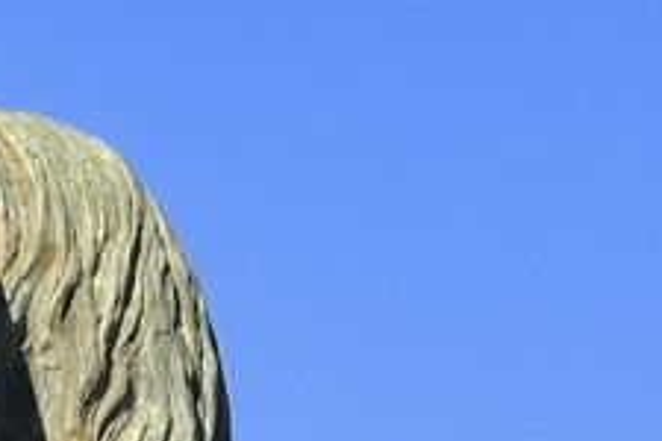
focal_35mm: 398
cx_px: -1336
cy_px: -298
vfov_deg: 3.4
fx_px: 7318
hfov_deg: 4.9
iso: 200
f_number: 9
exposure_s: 1/400
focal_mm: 56
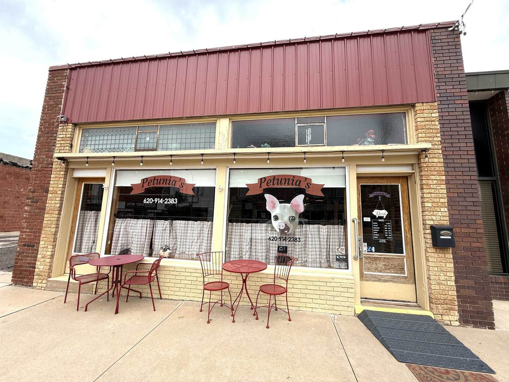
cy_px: 191
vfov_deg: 85.7
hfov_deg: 102.1
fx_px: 206
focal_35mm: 14
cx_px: 254
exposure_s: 1/1167
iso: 50
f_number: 2.2
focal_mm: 2.22
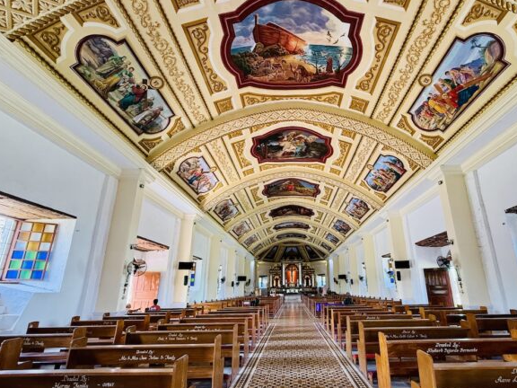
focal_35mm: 17
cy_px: 220
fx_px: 254
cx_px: 294
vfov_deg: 74.4
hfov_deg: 90.5
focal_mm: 2.22
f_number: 2.2
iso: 200
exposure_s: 1/99
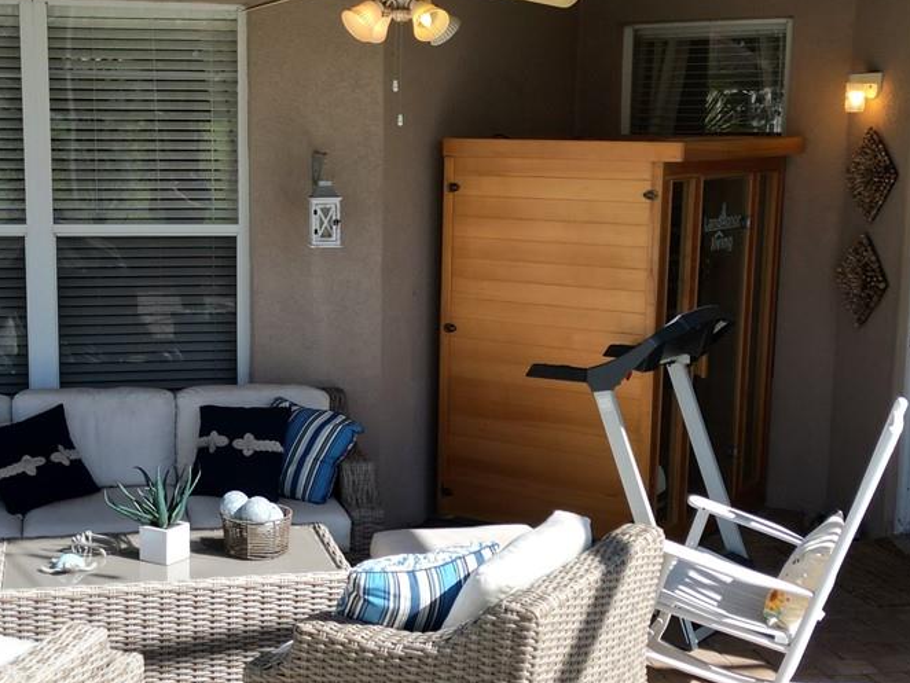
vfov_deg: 25.2
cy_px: 389
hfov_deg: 33.1
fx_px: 1525
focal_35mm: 58
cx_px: 346
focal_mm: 6.72
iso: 110
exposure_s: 1/1250
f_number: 1.7
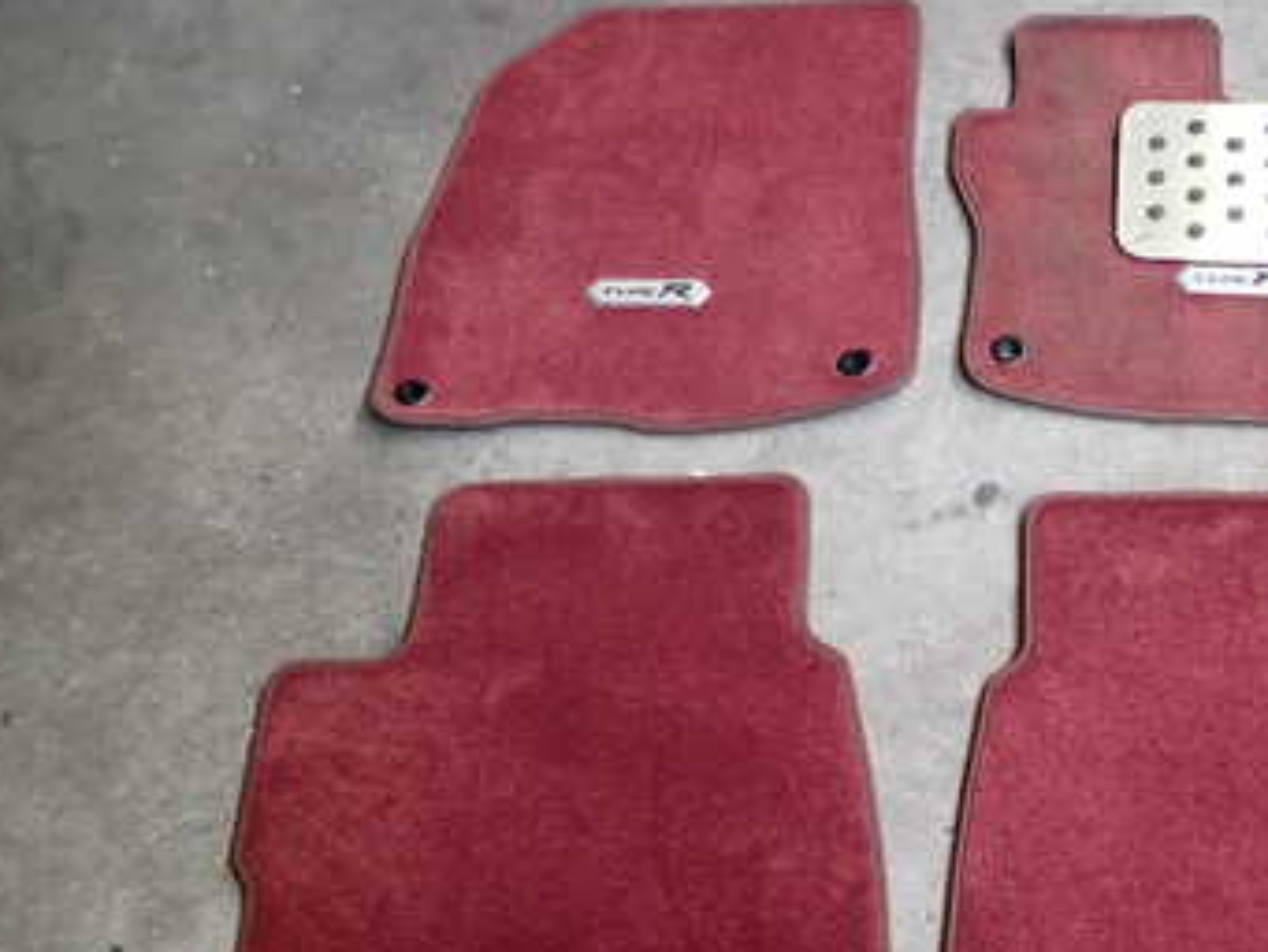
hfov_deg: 42.1
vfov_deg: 32.3
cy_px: 707
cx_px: 881
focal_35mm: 44
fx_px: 1612
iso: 200
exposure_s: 1/80
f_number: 2
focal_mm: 4.5
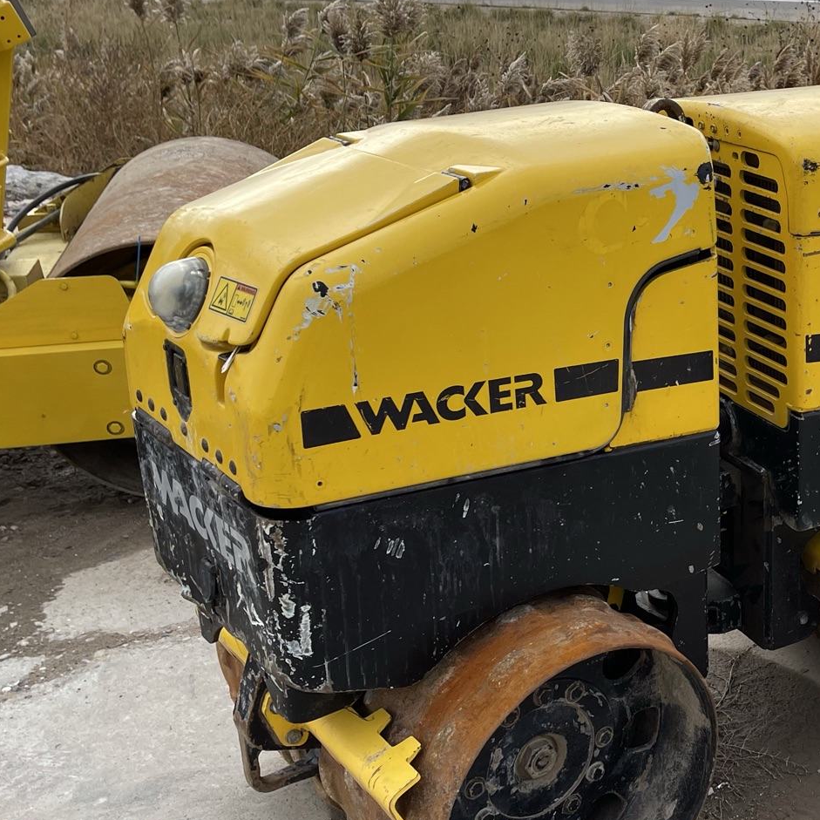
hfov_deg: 32.0
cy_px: 428
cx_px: 776
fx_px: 1340
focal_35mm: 50
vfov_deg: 34.0
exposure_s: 1/985
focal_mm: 5.1
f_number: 1.6
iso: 32
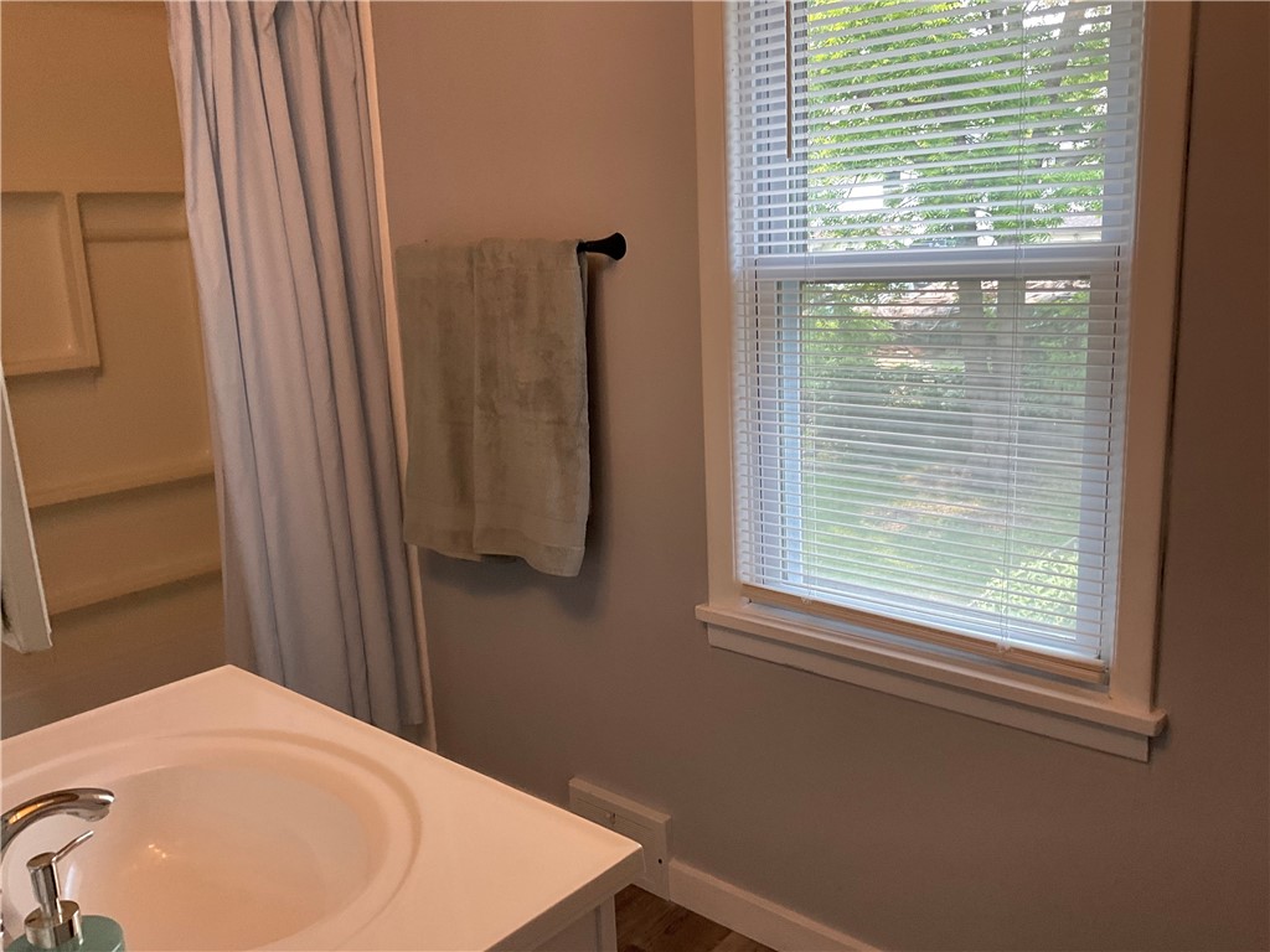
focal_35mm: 29
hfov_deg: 61.7
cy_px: 476
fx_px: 1064
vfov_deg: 48.2
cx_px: 635
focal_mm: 3
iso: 64
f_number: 1.8
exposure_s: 1/122
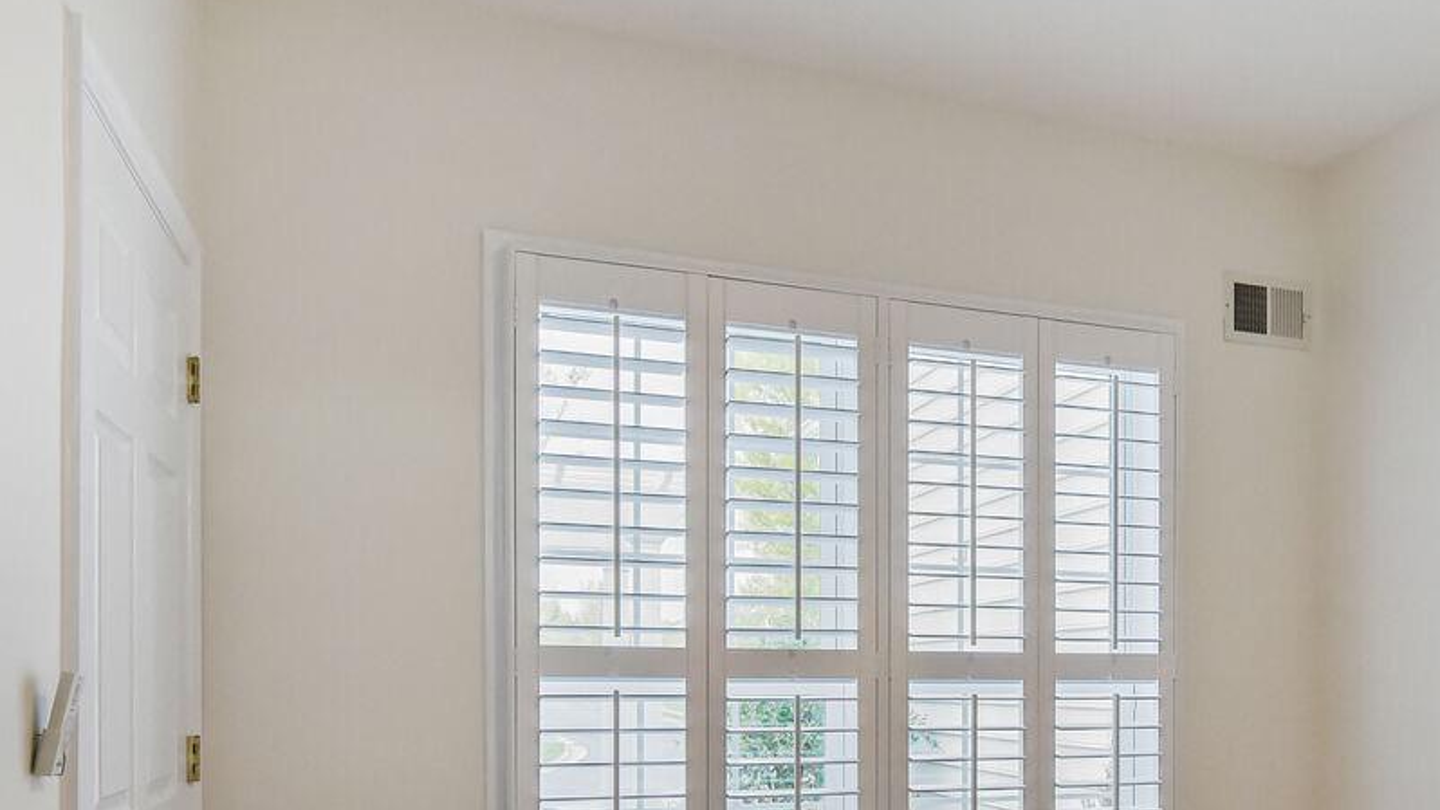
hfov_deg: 56.4
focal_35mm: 34
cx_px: 992
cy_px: 698
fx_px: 1298
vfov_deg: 33.2
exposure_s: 1/125
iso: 2000
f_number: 7.1
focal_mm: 15
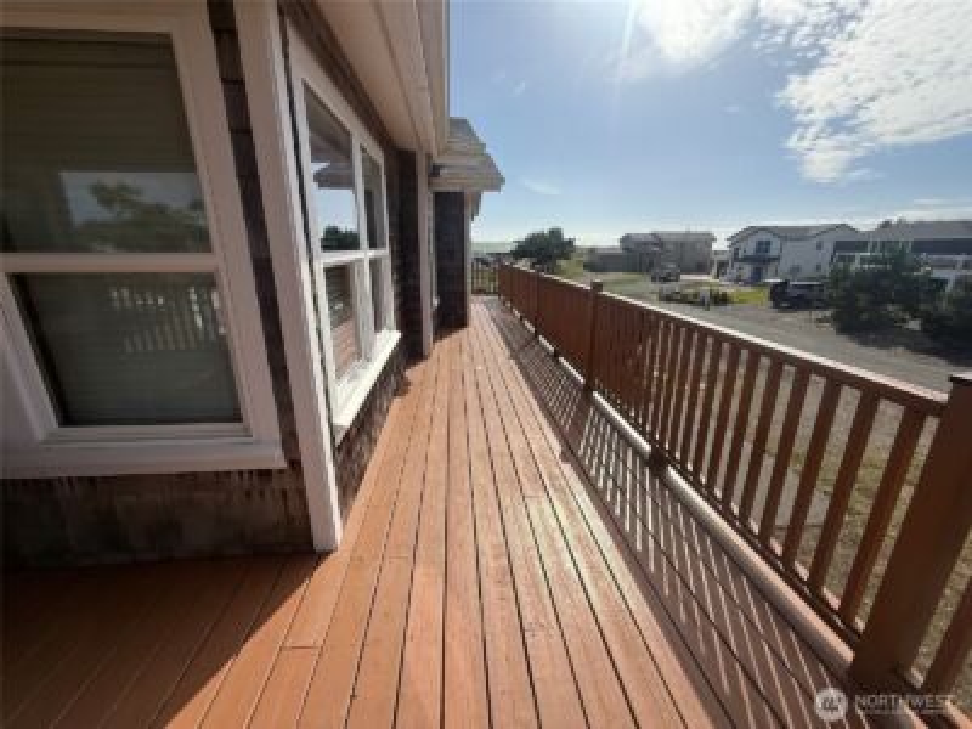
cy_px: 364
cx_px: 486
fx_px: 393
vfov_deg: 85.7
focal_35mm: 14
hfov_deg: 102.1
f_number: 2.2
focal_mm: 2.22
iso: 50
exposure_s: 1/3460
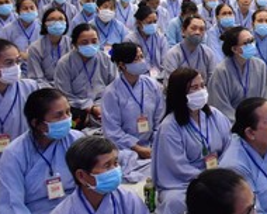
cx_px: 427
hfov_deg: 20.3
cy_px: 8
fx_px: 608
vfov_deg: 19.4
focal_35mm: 77
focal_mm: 24
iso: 3200
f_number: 7.1
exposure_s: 1/60
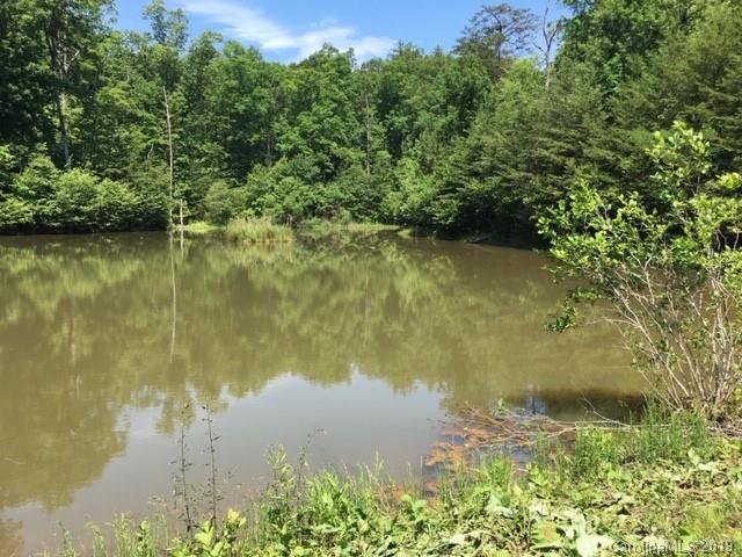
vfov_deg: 48.2
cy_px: 278
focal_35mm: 29
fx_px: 622
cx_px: 371
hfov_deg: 61.7
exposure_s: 1/591
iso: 25
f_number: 2.2
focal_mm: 4.15
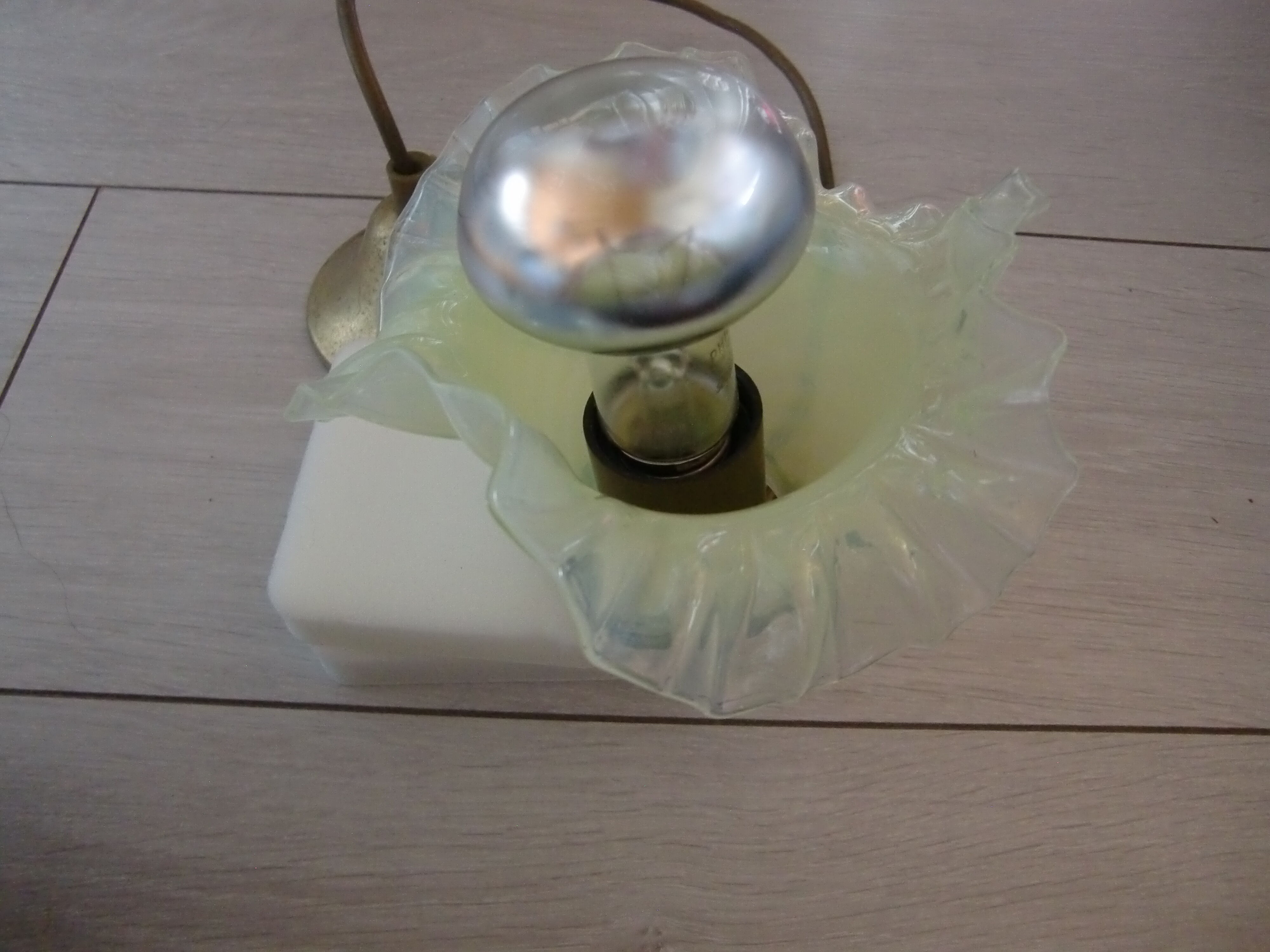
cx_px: 635
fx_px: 1027
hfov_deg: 63.4
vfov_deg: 49.7
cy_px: 476
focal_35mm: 28
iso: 400
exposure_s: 1/60
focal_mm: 4.9
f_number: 2.6
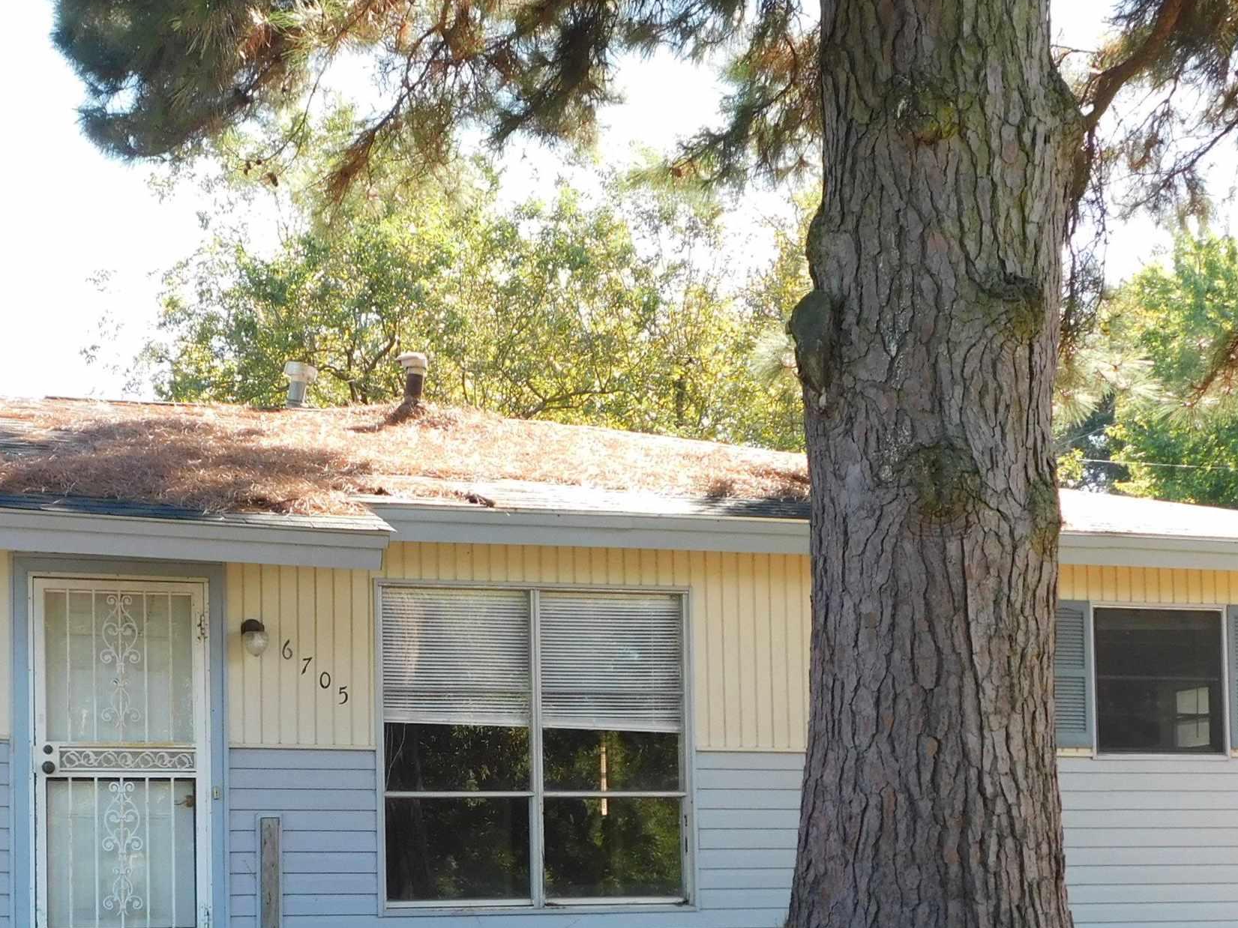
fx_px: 2396
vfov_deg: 21.5
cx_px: 390
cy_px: 816
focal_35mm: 67
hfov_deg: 28.7
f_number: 3.5
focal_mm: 6.3
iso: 125
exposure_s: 1/160
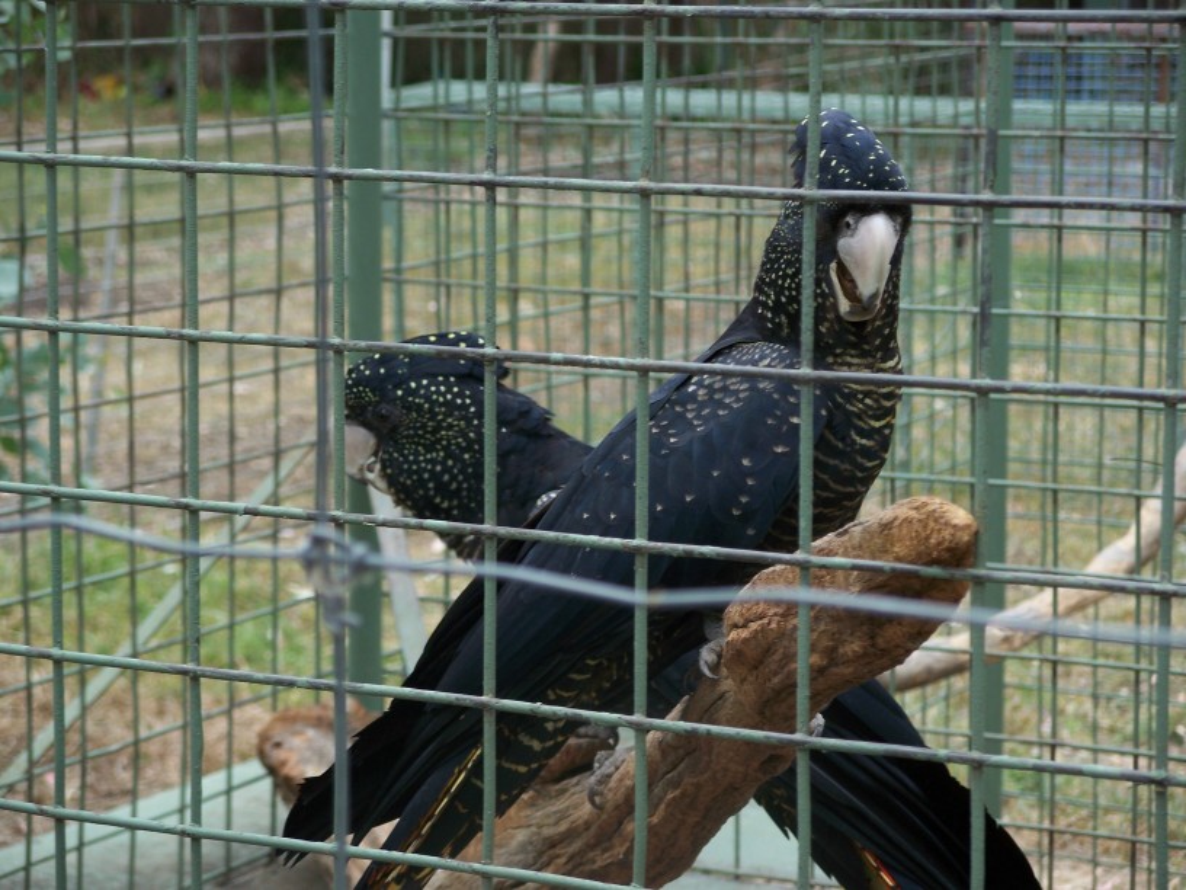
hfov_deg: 17.4
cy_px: 445
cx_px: 593
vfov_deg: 13.1
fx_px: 3872
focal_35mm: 113
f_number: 3.6
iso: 64
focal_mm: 23.9
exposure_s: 1/160
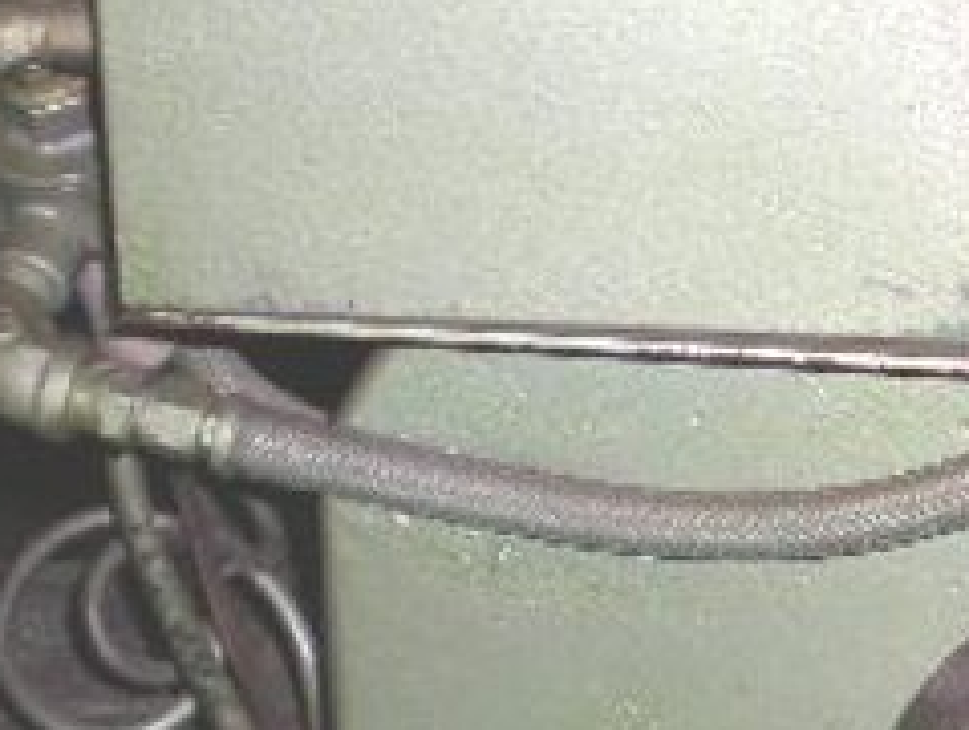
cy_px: 219
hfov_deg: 14.9
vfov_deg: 11.7
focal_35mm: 127
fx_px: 3560
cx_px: 1212
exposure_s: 1/60
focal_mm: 6.3
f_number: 3.1
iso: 64
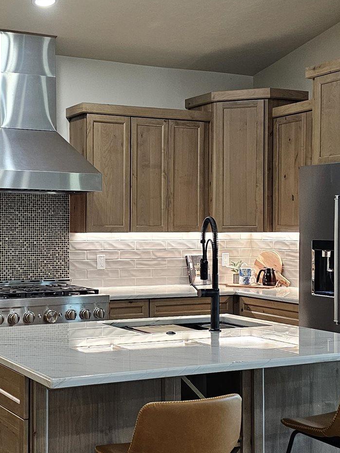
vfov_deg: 33.8
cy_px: 239
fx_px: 747
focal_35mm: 57
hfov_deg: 25.3
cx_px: 78
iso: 320
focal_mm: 6.3
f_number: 1.7
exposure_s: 1/120
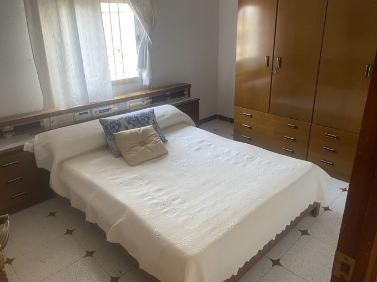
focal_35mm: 27
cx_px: 195
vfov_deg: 51.3
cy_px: 136
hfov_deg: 65.4
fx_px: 294
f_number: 1.8
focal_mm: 4.25
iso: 125
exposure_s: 1/50
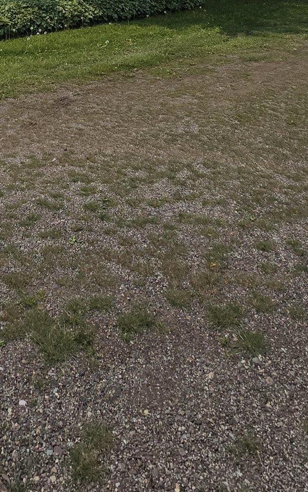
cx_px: 19
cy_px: -147
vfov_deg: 35.6
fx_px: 497
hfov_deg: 32.4
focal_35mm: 37
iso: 50
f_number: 2.2
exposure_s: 1/5758
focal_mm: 2.2
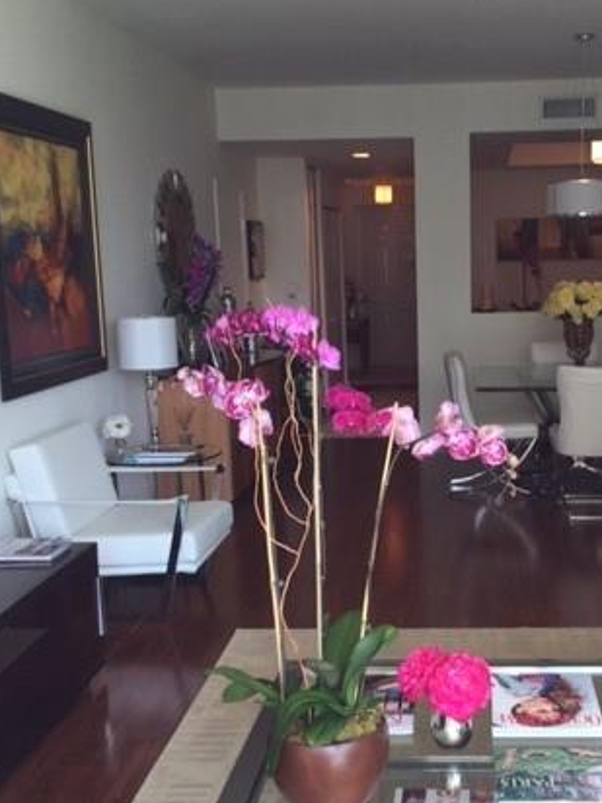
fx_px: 1043
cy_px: 470
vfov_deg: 41.9
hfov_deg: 31.7
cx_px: 438
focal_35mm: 45
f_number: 2.2
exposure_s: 1/60
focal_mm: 4.15
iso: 32
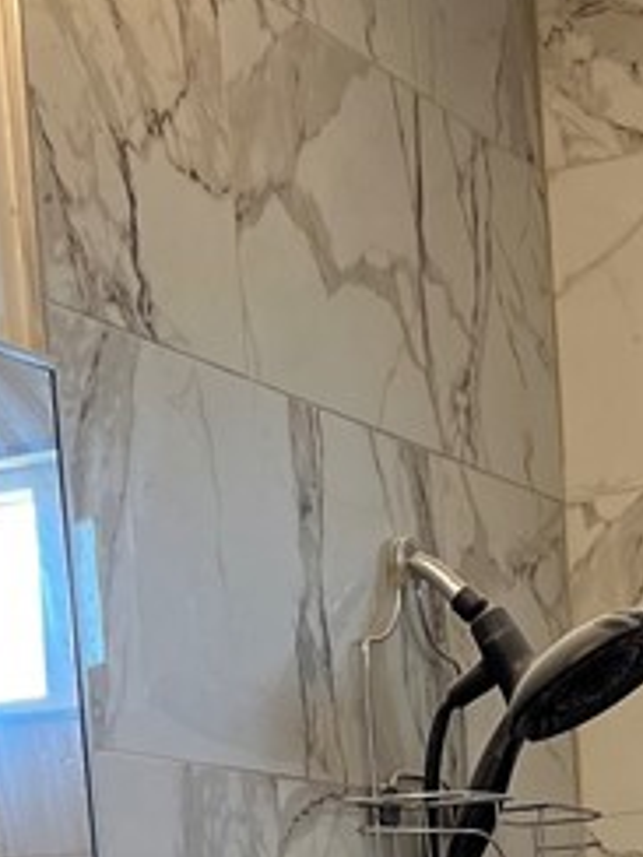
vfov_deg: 15.5
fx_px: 2700
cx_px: 622
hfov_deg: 13.4
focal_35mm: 109
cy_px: 1542
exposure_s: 1/60
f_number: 1.5
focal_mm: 5.7
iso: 80
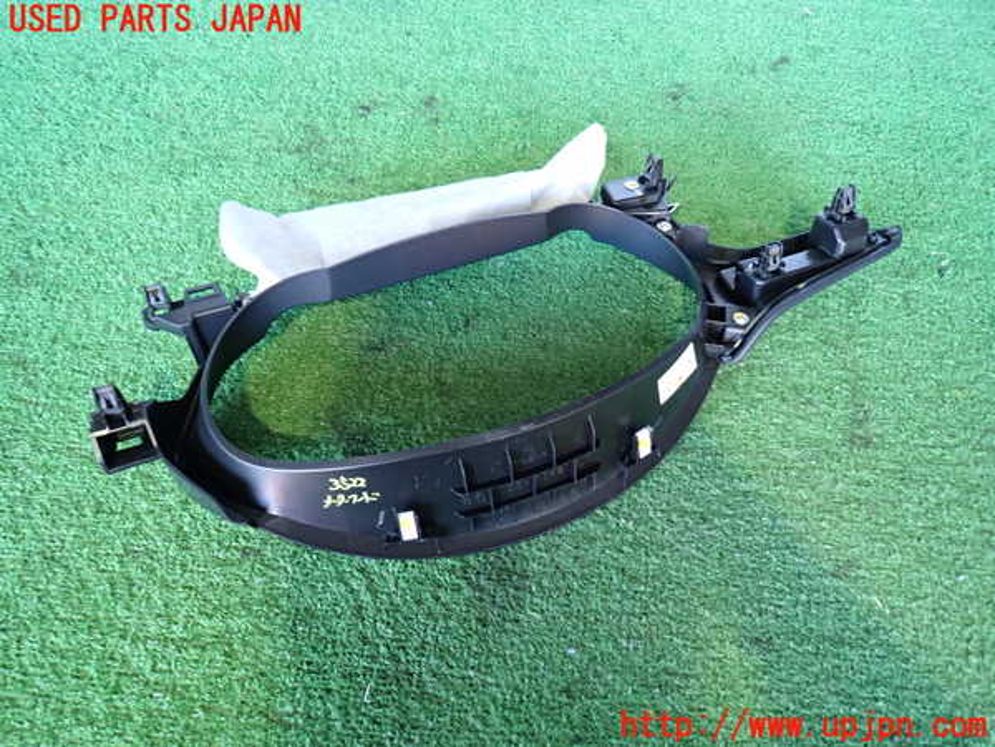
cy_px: 374
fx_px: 719
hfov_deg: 69.4
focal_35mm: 25
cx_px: 498
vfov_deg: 54.9
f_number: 2
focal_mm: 4.5
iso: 320
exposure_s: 1/30
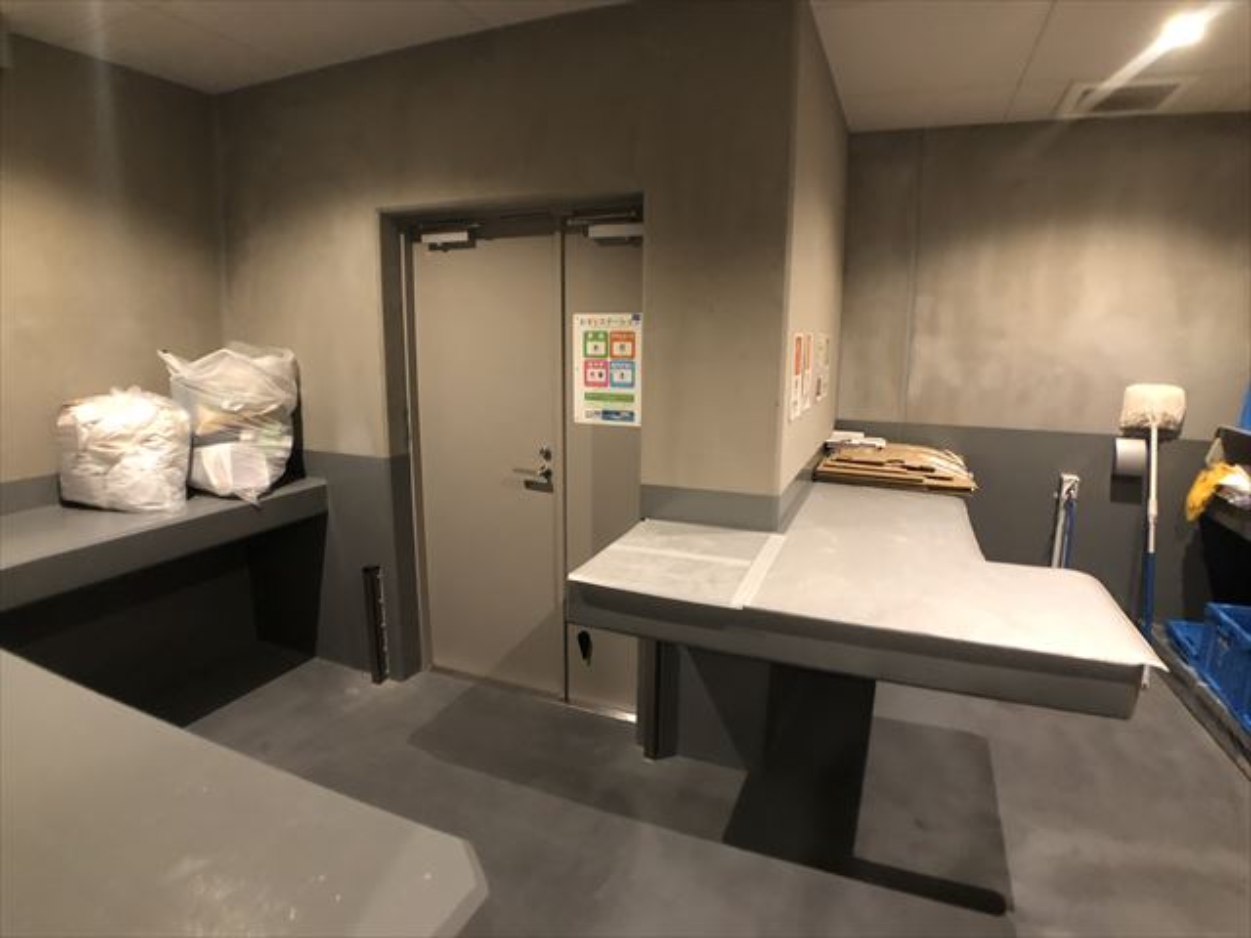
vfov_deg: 49.7
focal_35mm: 28
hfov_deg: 63.4
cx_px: 626
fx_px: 1012
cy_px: 469
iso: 80
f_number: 1.8
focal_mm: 3.99
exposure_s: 1/5
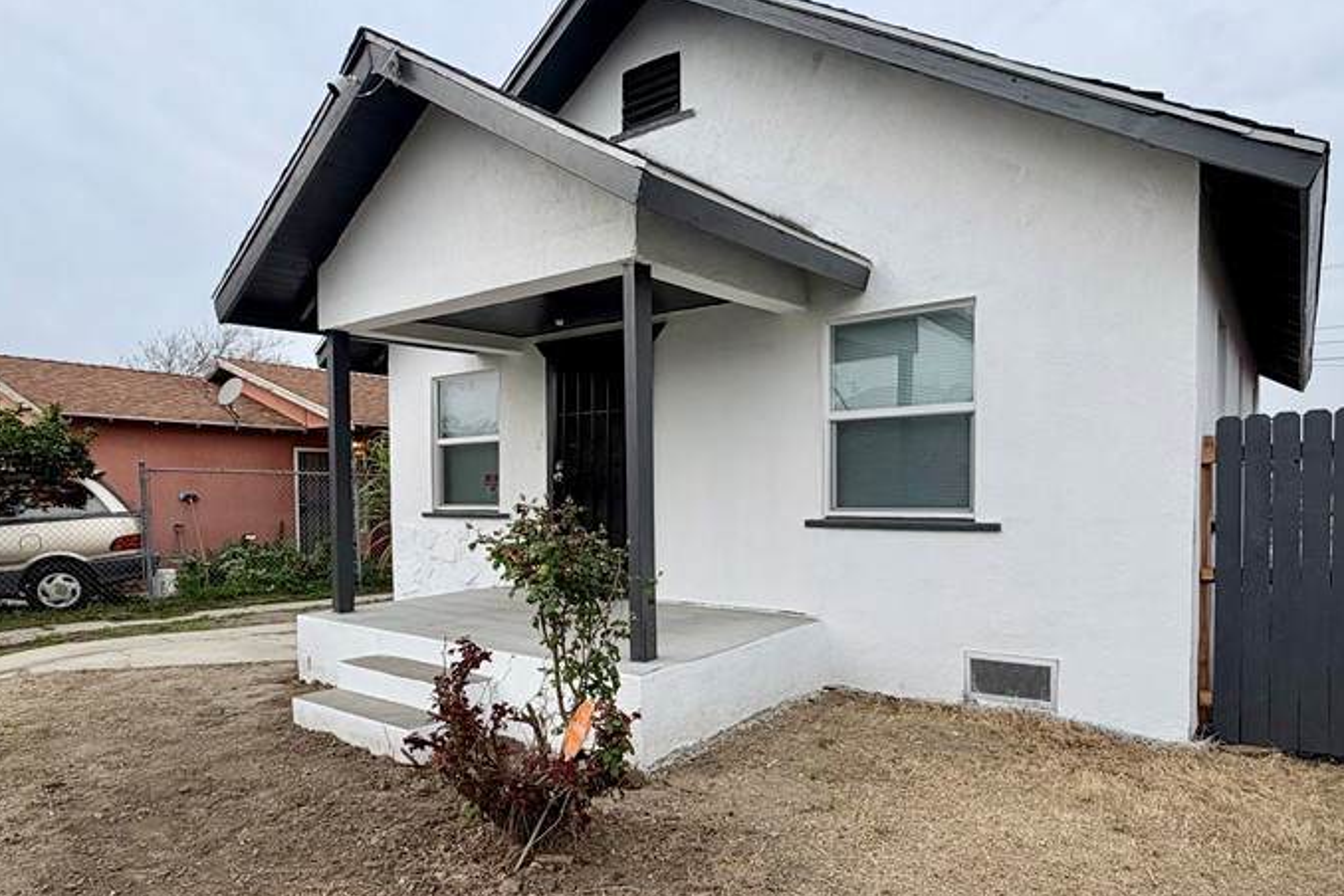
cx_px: 686
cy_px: 531
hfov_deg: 78.6
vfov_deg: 56.8
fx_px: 821
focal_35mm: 22
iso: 40
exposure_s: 1/760
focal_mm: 2.22
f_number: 2.2
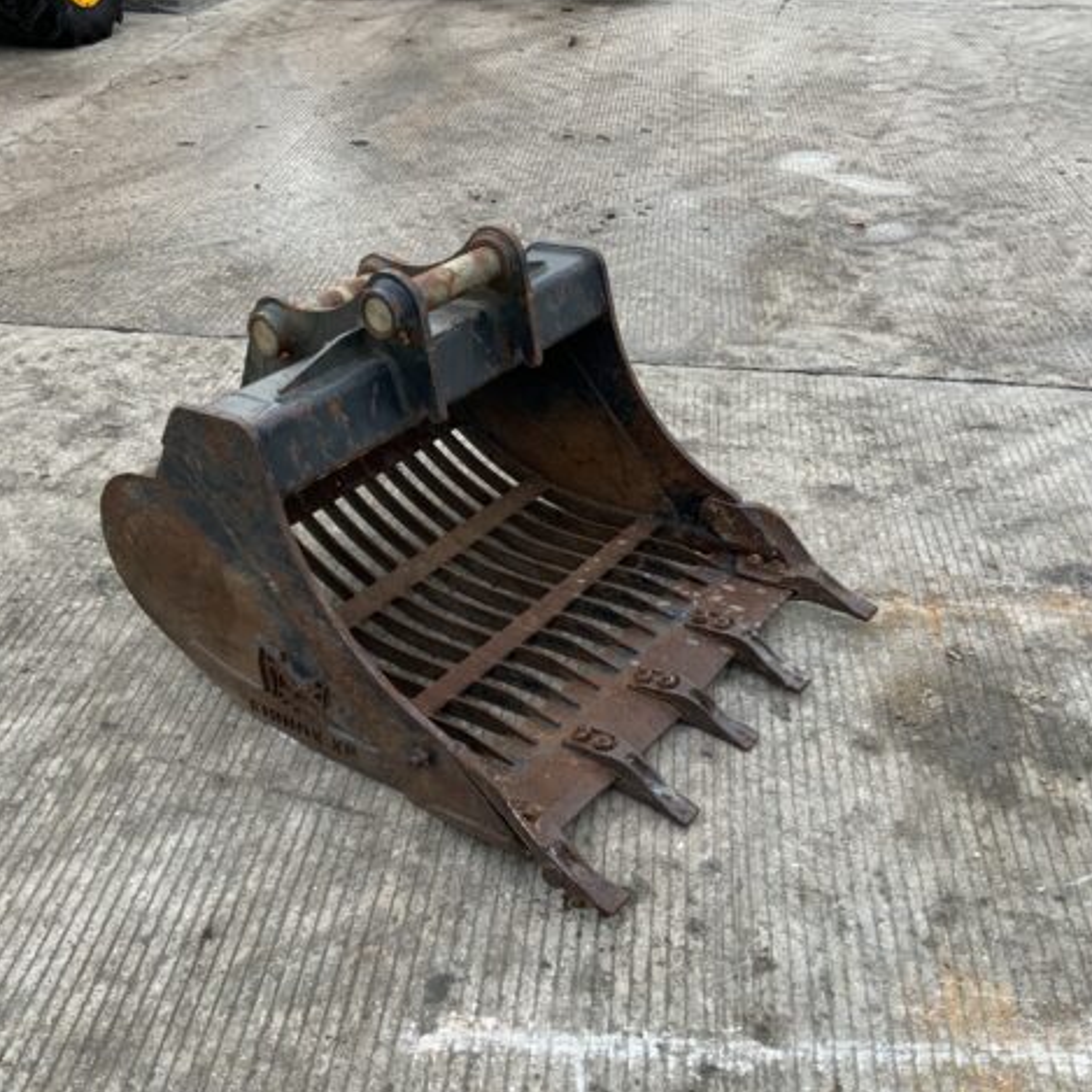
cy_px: 536
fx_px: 1249
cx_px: 540
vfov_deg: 47.2
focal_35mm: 35
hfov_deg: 47.2
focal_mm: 3
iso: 32
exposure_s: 1/122
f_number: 1.8
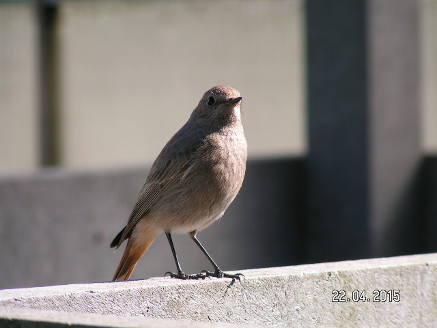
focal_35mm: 380
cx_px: 218
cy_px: 164
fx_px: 4797
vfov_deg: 3.9
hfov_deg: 5.2
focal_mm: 58
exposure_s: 1/400
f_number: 3.5
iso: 50
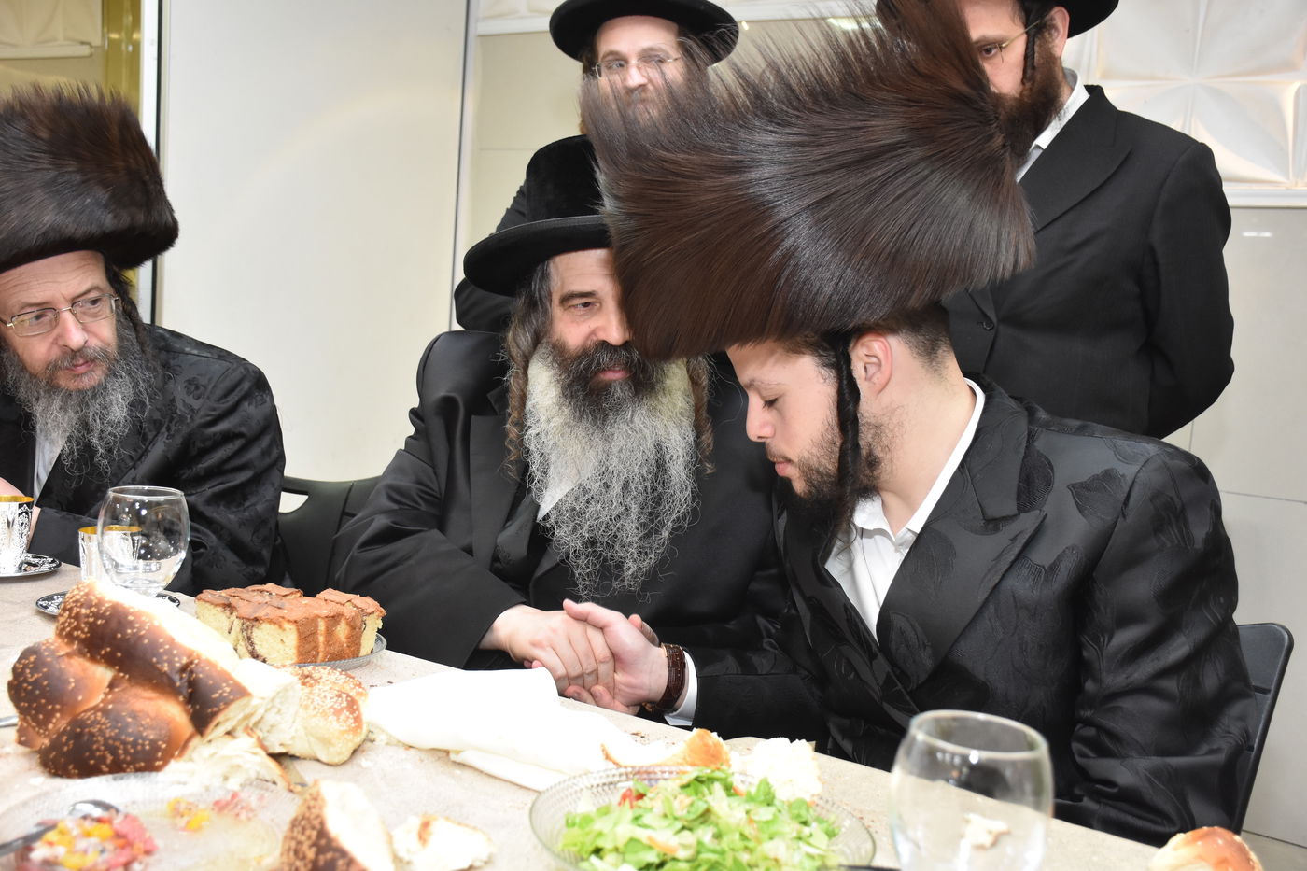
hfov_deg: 49.6
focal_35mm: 39
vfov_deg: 34.2
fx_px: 1416
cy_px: 436
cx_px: 654
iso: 1600
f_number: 5.6
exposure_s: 1/100
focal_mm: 26
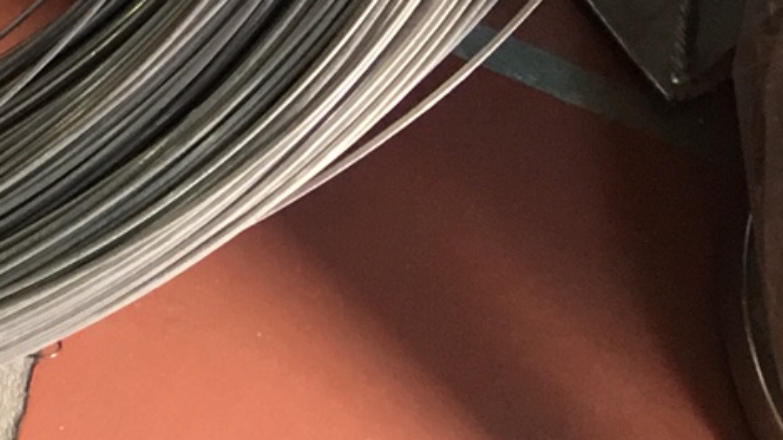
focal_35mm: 136
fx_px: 2823
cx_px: -658
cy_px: -746
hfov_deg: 13.9
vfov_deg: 8.0
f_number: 2.2
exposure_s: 1/17
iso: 64
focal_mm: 4.15
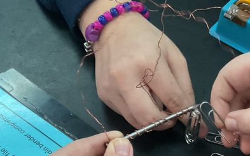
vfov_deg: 16.3
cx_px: 232
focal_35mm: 80
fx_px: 545
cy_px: 110
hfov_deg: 24.9
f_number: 1.8
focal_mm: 3
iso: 320
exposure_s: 1/40
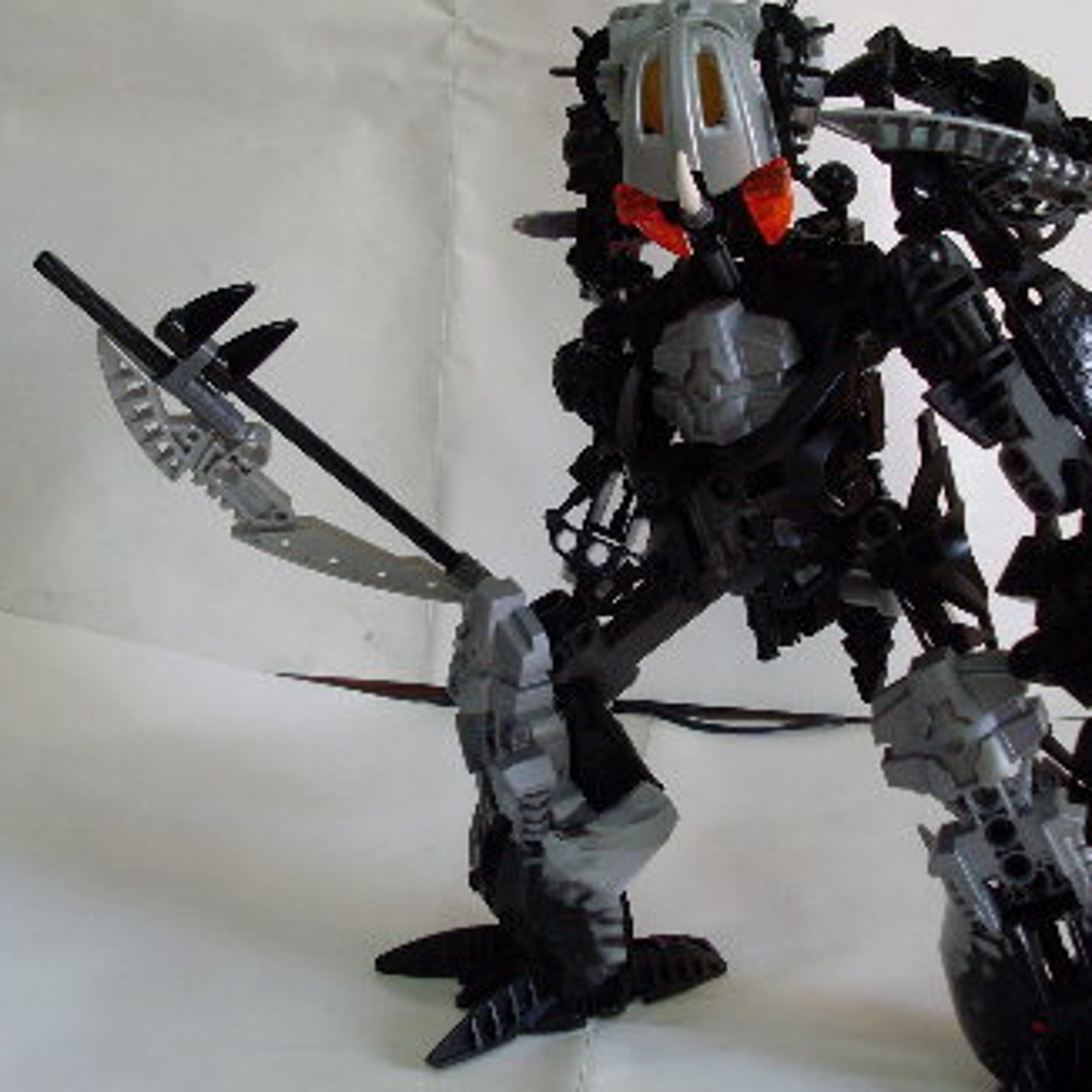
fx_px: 1820
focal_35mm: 51
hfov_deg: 33.4
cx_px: 574
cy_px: 534
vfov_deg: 33.4
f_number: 3
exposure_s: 1/60
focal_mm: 6.3
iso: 160
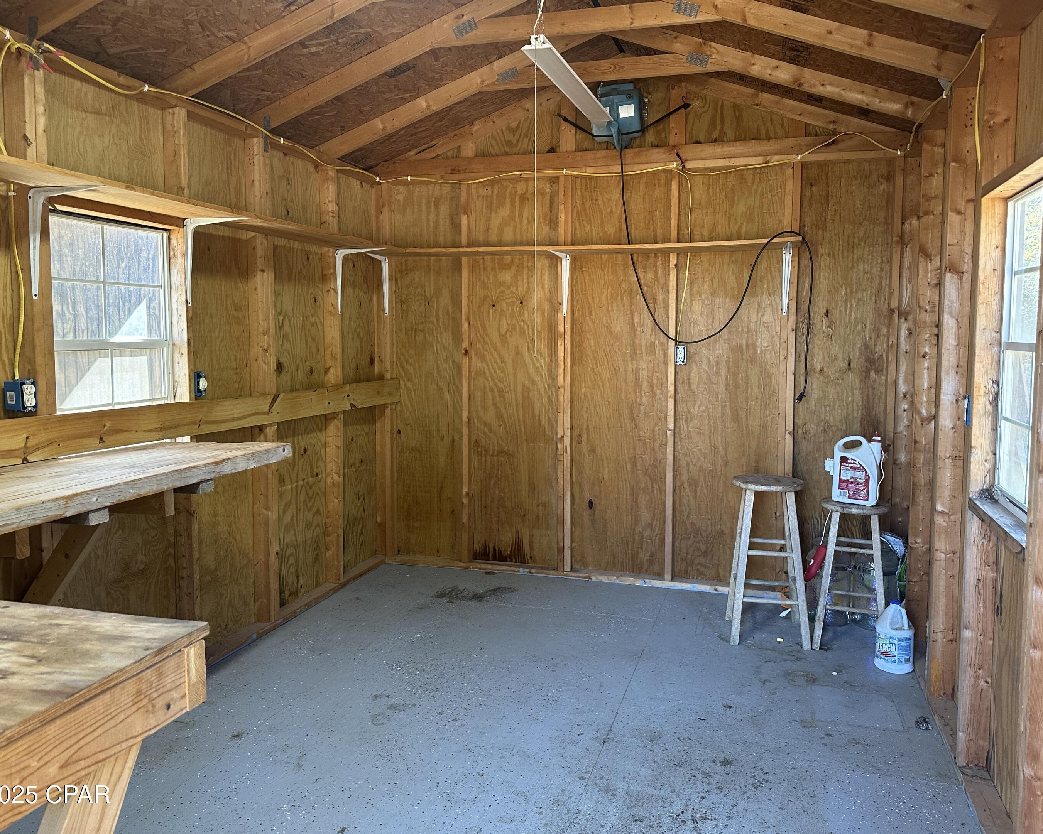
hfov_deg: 66.0
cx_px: 543
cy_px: 400
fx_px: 803
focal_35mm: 26
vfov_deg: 54.9
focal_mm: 6.86
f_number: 1.78
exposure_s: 1/121
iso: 200
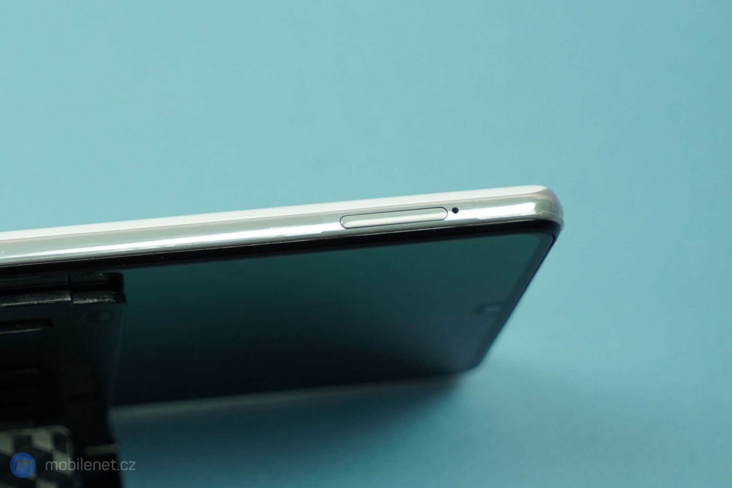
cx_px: 366
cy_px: 244
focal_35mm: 70
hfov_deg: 28.8
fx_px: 1423
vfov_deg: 19.5
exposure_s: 1/100
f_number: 5.6
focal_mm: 70
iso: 640
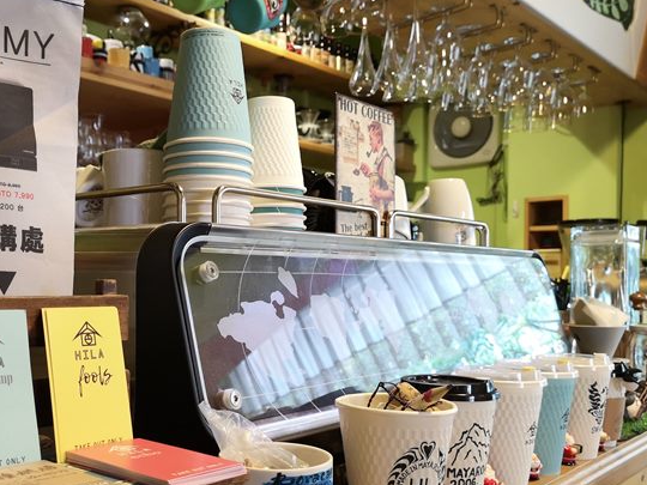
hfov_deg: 46.2
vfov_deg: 35.8
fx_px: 748
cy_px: 292
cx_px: 225
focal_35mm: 40
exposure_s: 1/25
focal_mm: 3.95
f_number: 1.8
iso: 400
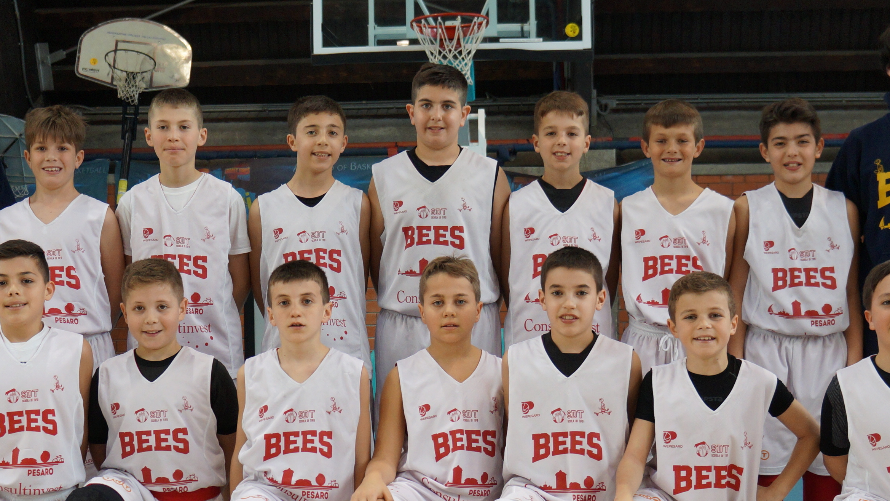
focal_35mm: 52
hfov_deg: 39.8
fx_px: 1227
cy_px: 312
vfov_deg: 23.0
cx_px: 404
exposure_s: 1/160
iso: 1000
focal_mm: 20
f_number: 4
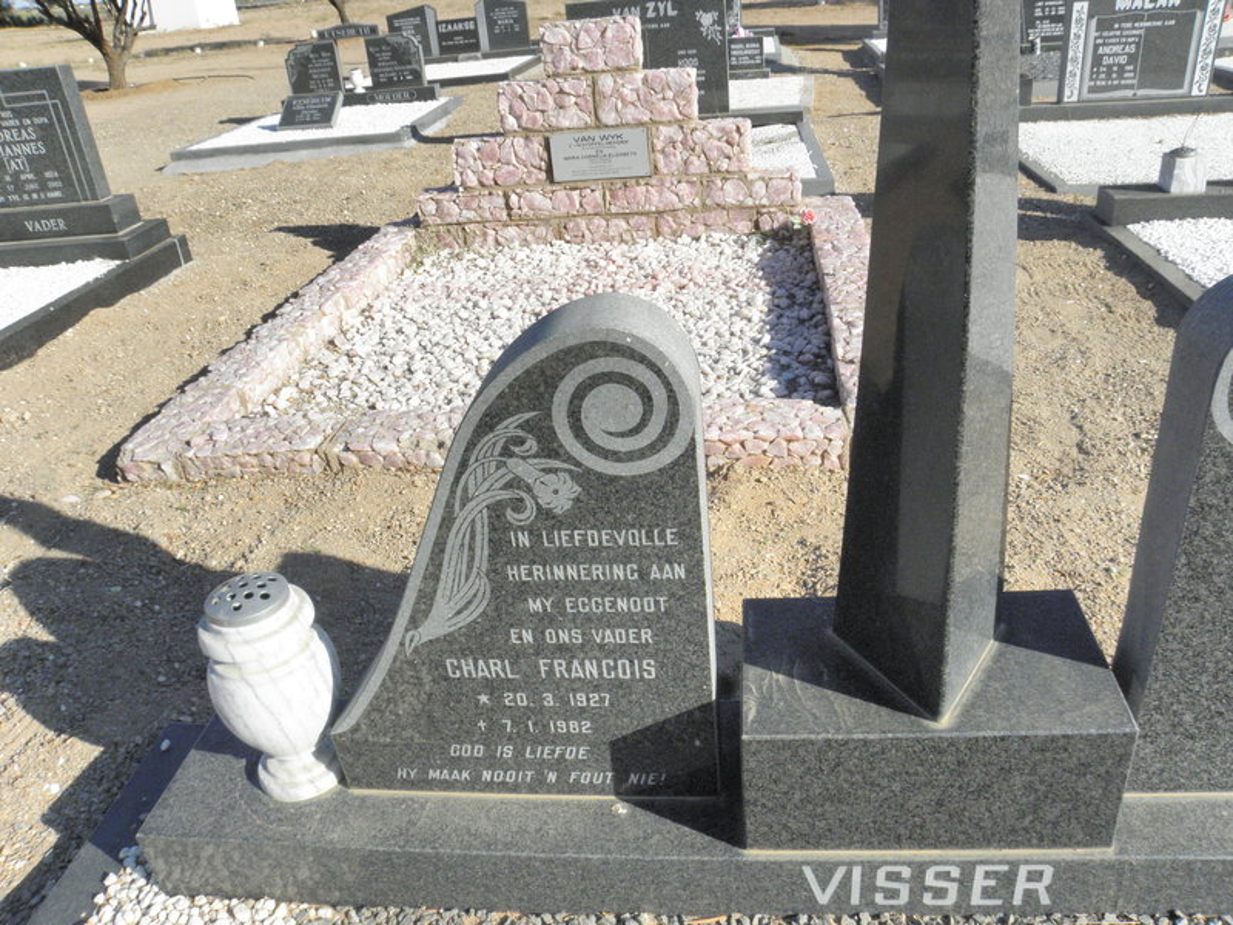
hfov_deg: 67.3
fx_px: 926
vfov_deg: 53.1
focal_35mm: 26
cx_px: 616
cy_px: 462
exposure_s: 1/640
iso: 200
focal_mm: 4.6
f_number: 6.3
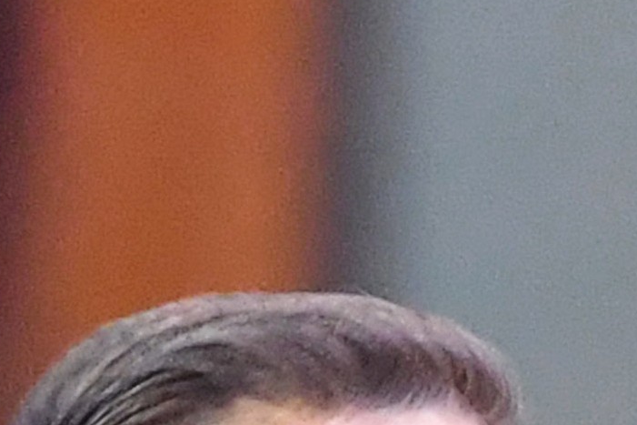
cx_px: 1657
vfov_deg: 0.6
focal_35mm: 2203
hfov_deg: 0.9
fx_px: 38969
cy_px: 1619
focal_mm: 185
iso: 3200
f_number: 2.8
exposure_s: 1/50
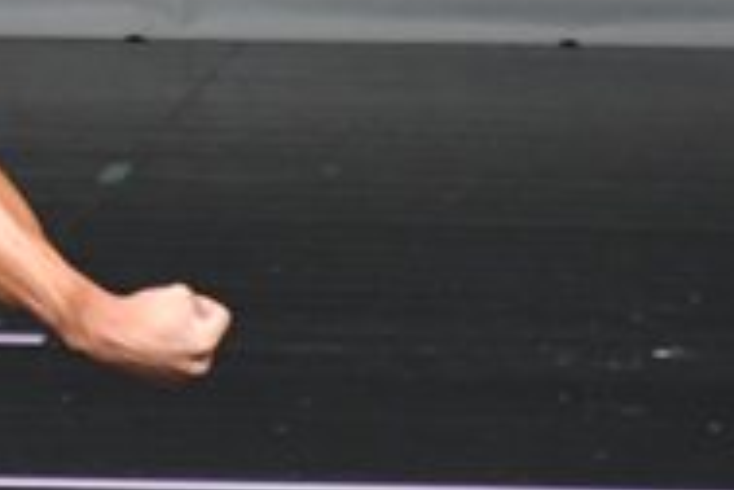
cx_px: -577
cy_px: -31
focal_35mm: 1841
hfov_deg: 1.1
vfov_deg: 0.7
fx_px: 37533
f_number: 5.6
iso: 4000
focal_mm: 300
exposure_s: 1/400
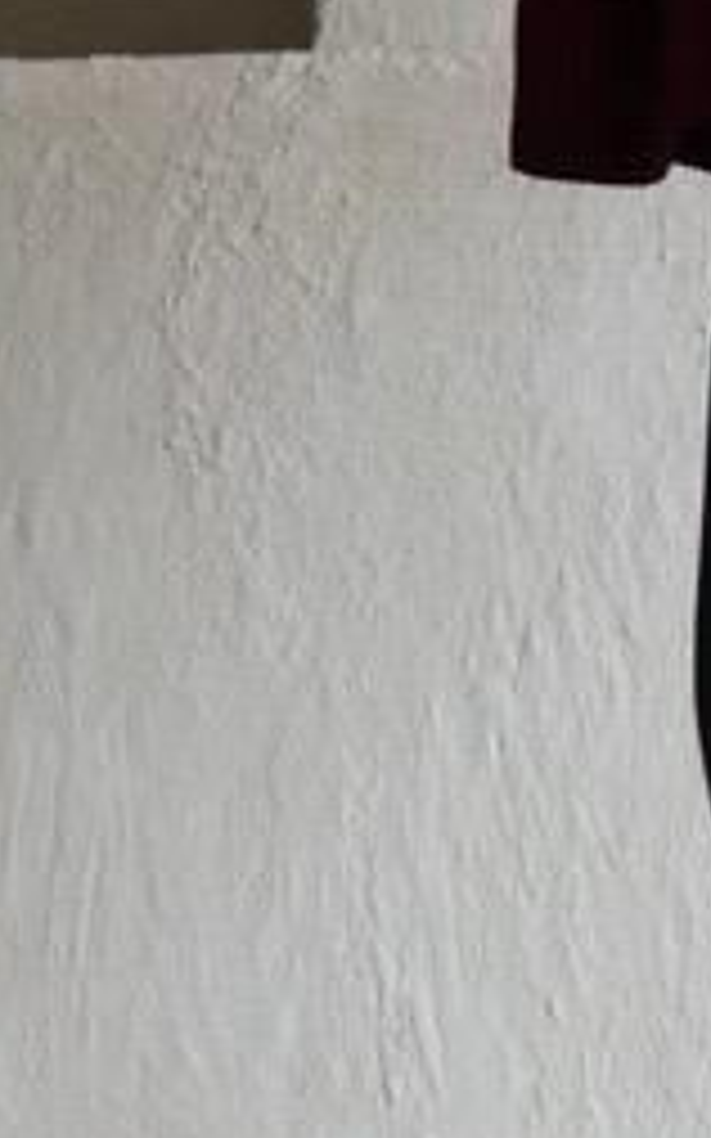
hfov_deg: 5.3
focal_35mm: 243
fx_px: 7538
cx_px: 1170
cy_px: 884
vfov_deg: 8.6
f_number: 3.8
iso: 2500
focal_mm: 34
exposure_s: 1/80
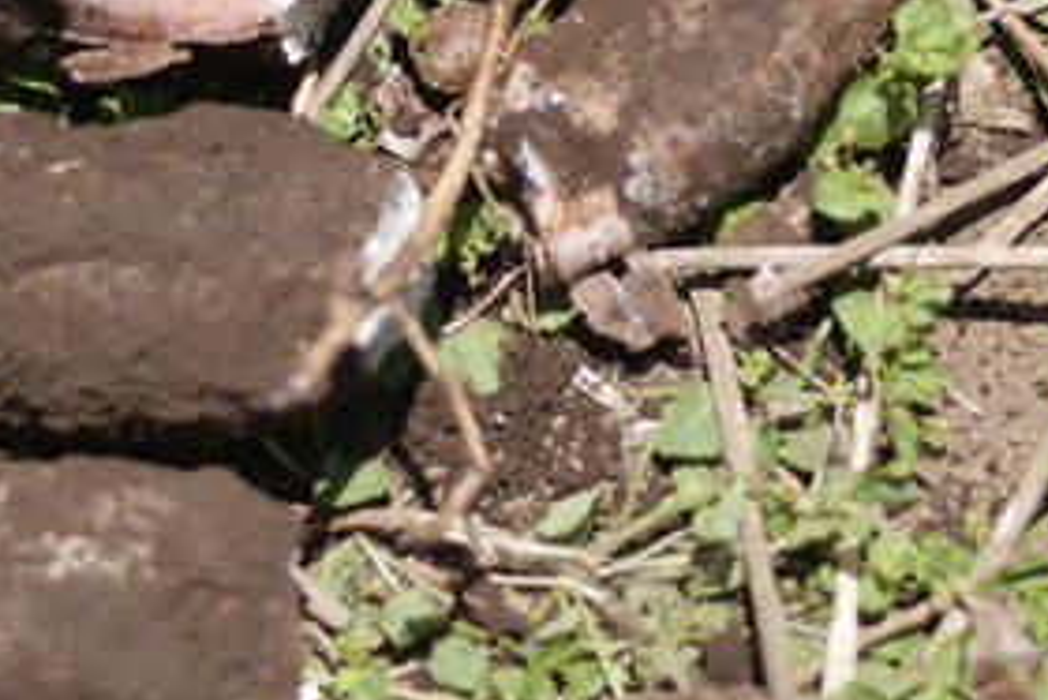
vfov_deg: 8.1
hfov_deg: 12.2
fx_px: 4893
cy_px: -152
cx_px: 400
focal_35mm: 168
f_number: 2
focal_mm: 50
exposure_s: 1/8000
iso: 200
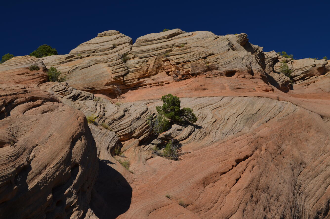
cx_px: 165
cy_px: 110
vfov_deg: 22.5
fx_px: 549
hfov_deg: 33.5
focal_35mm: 60
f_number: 8
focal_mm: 40
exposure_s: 1/250
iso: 110
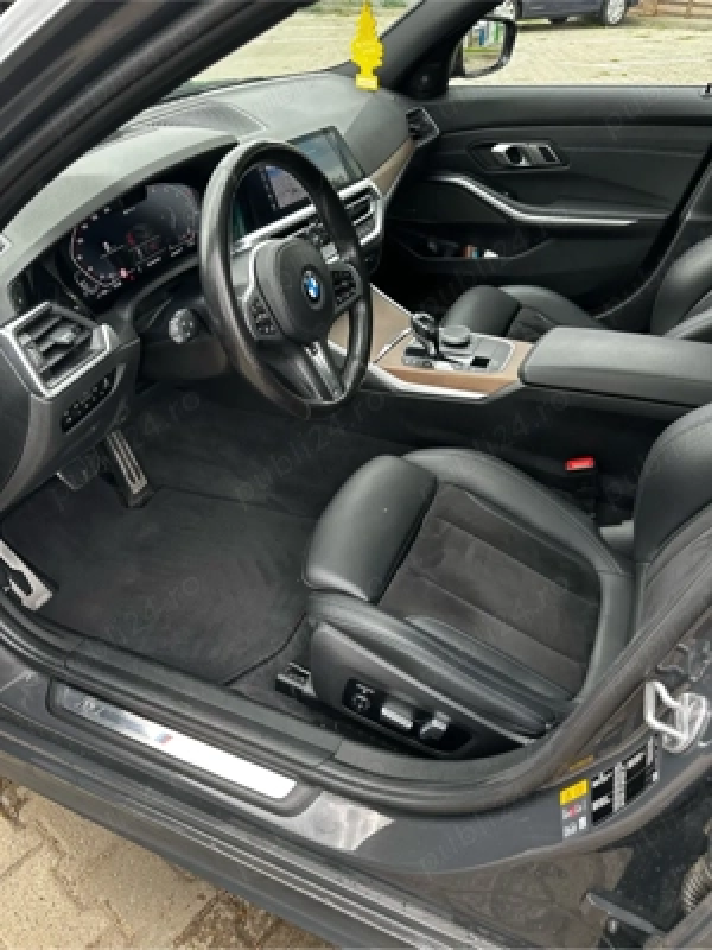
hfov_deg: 56.8
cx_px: 356
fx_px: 658
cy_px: 475
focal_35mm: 24
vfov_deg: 71.6
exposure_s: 1/184
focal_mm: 6.86
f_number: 1.78
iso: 80
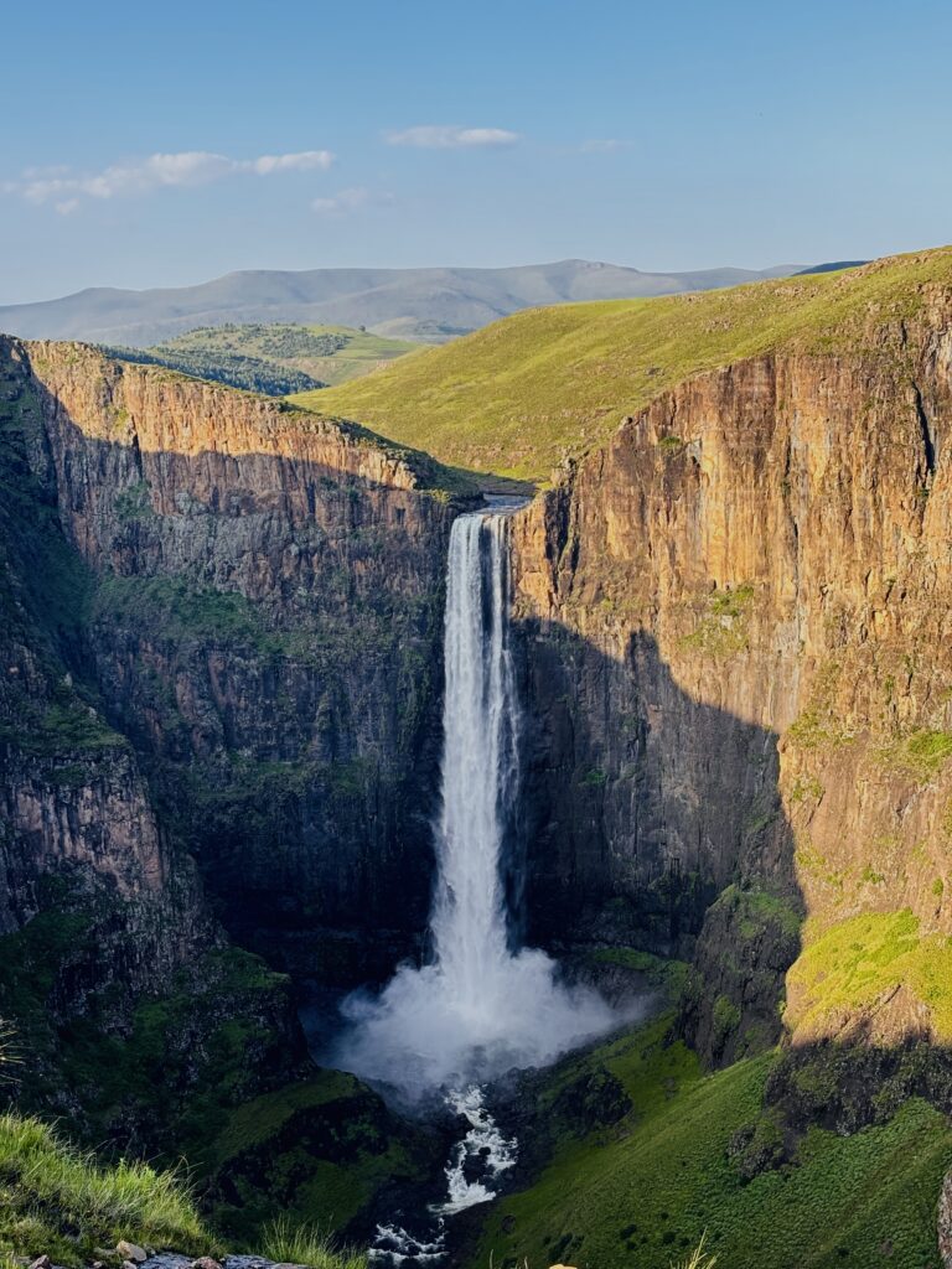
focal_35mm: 52
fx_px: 1907
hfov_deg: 28.0
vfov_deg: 36.8
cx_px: 476
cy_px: 634
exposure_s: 1/281
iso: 32
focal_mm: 5.96
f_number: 1.6
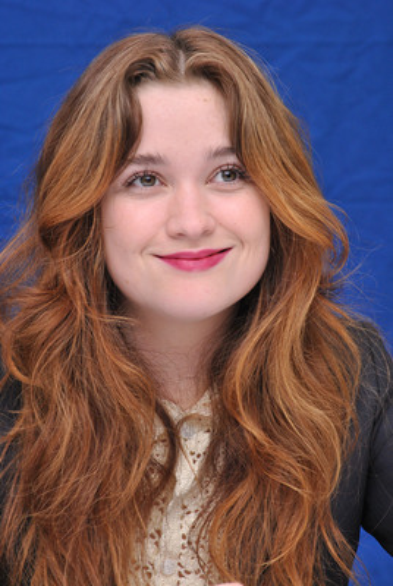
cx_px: 196
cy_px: 293
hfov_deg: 6.8
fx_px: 3304
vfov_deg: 10.1
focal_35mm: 202
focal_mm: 135
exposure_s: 1/160
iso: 400
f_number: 10
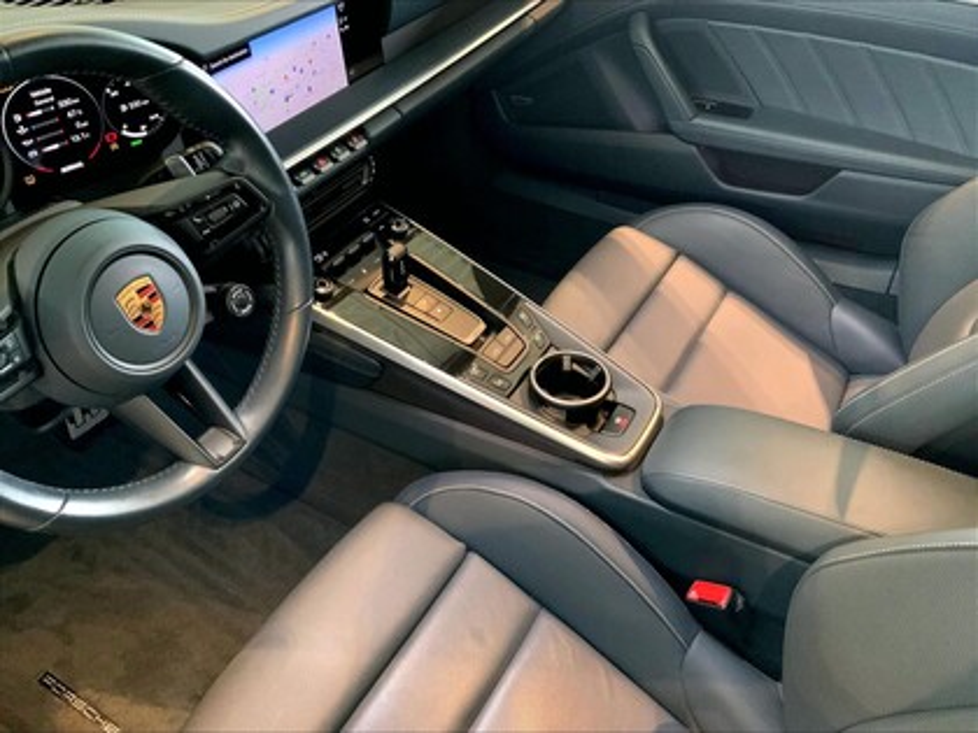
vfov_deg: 48.2
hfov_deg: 61.7
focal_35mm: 29
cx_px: 489
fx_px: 819
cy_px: 366
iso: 400
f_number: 1.8
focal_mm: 3
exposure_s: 1/30
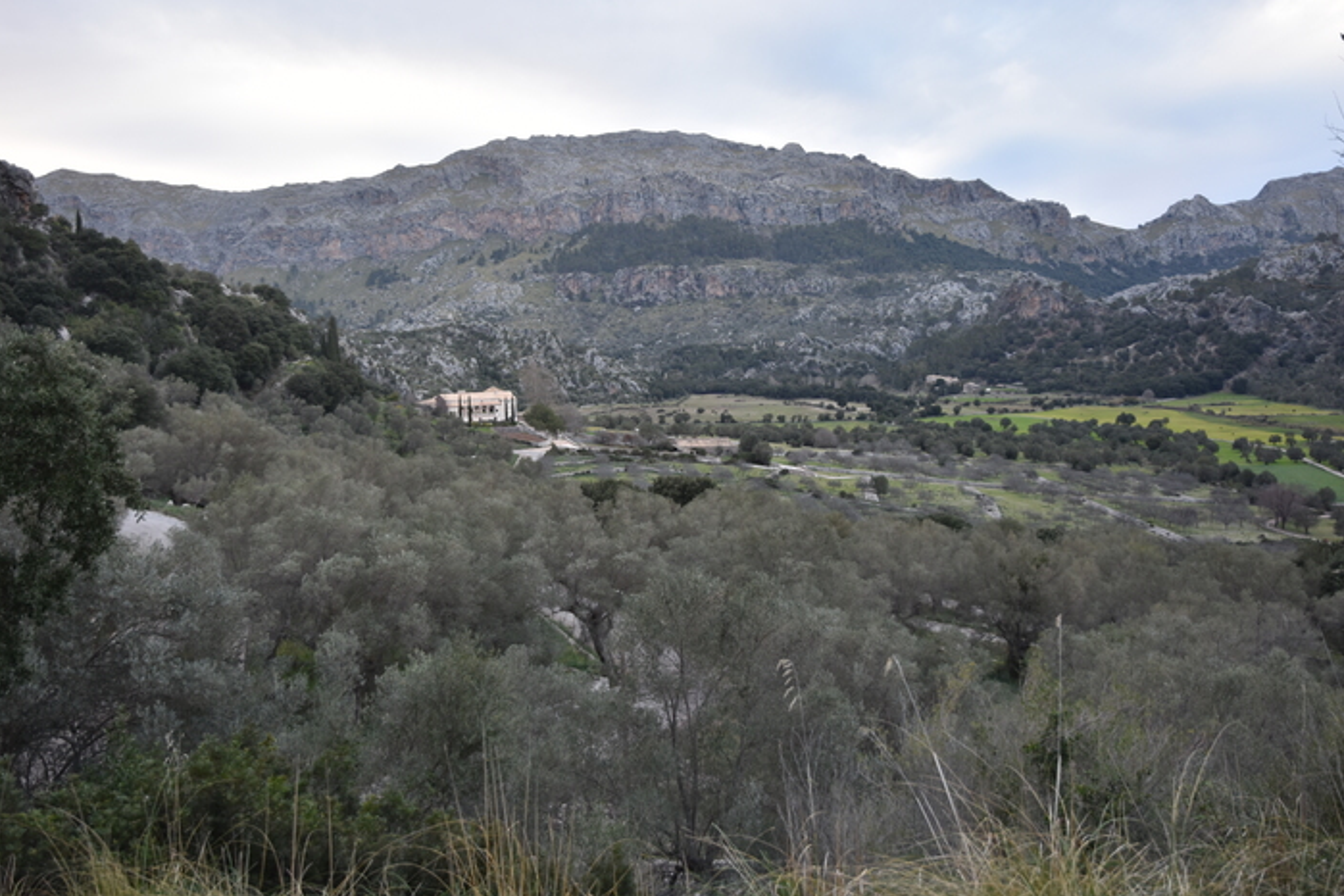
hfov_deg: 55.8
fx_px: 1269
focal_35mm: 34
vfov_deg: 38.9
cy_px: 454
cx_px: 683
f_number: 4.5
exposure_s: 1/80
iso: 200
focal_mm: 22
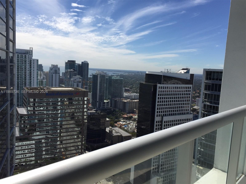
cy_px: 92
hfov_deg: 61.7
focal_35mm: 29
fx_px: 206
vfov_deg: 48.2
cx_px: 123
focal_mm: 4.15
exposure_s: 1/3968
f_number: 2.2
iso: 32
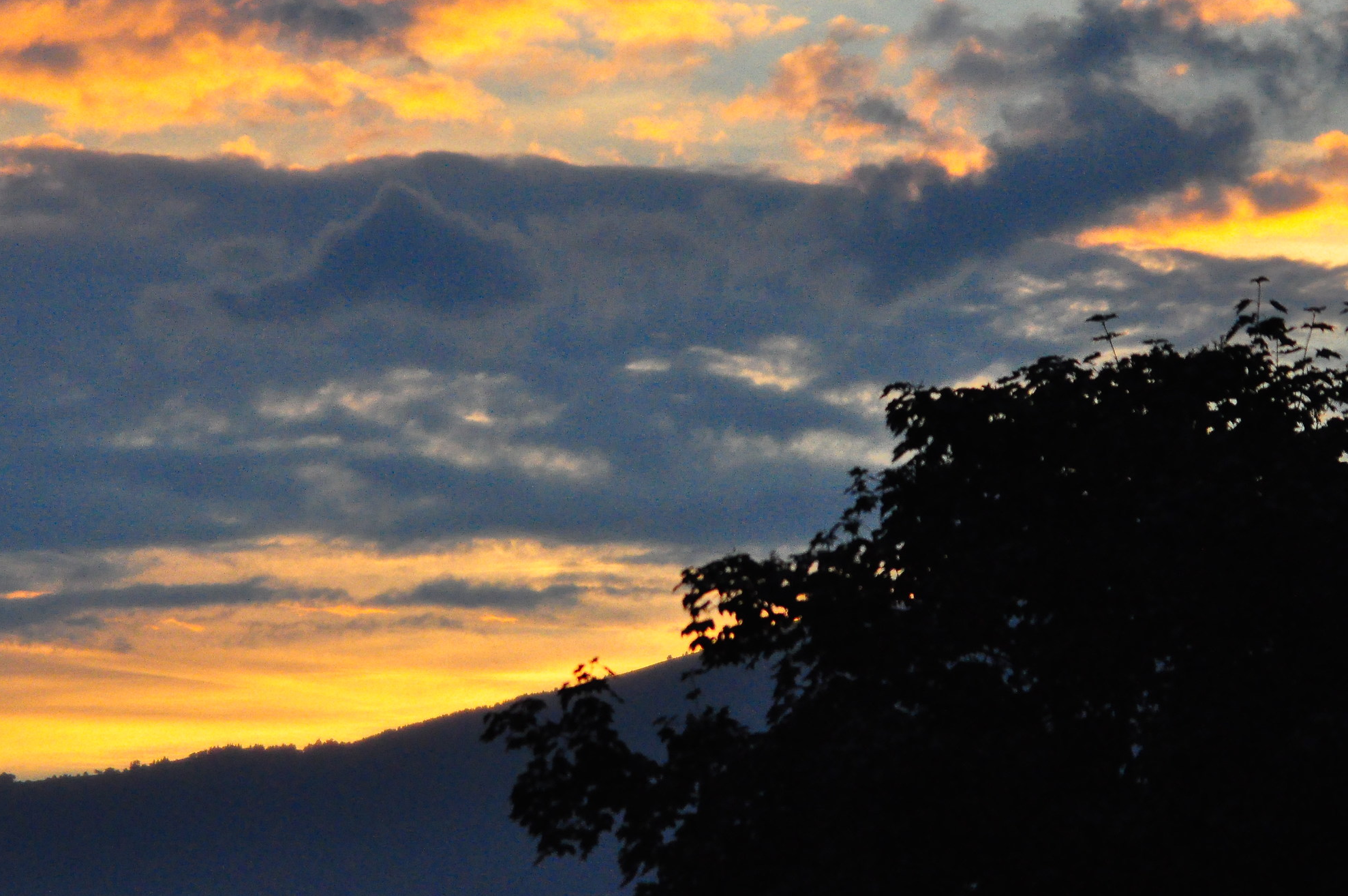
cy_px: 404
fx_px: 10210
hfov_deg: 7.6
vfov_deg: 5.0
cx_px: 617
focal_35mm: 273
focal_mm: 150
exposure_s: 1/2000
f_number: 5.6
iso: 3200
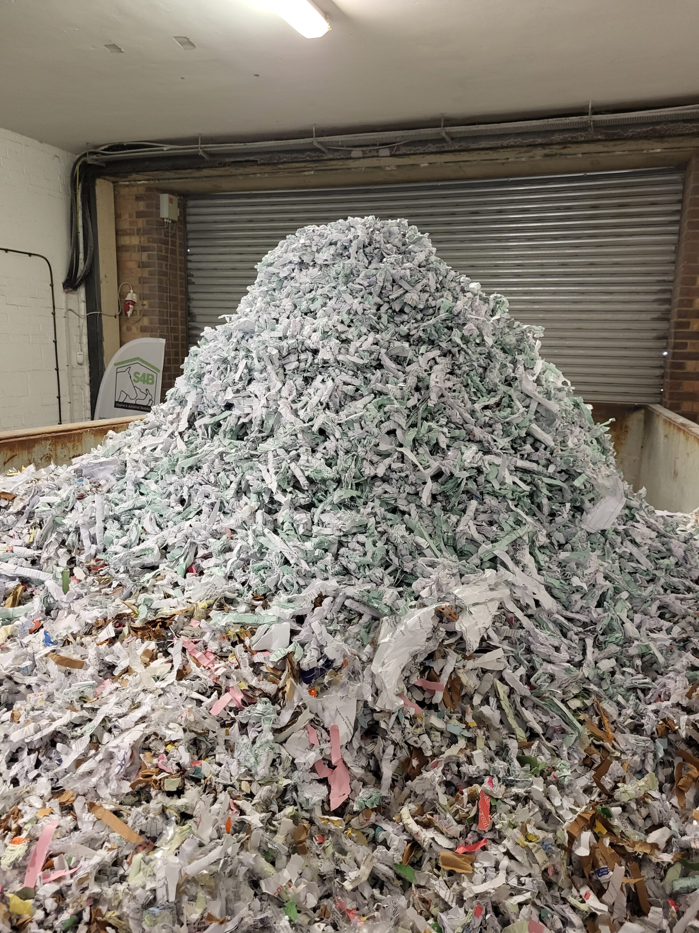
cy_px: 466
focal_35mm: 26
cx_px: 350
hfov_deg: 53.1
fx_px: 700
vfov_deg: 67.3
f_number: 1.8
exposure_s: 1/50
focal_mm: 5.4
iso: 250
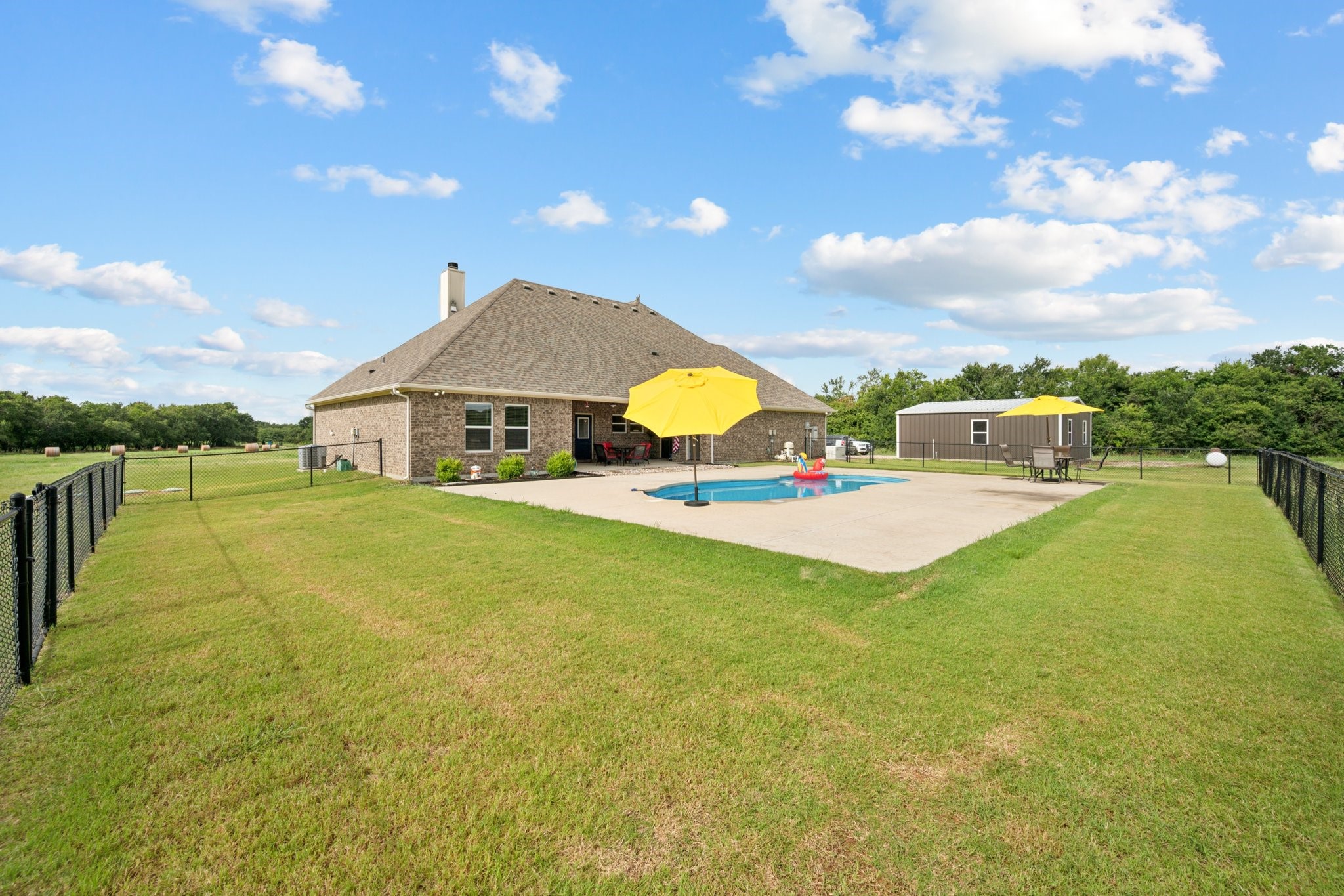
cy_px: 448
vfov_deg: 81.2
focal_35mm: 14
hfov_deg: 104.3
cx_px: 672
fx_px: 523
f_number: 8
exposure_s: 1/1000
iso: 200
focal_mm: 14
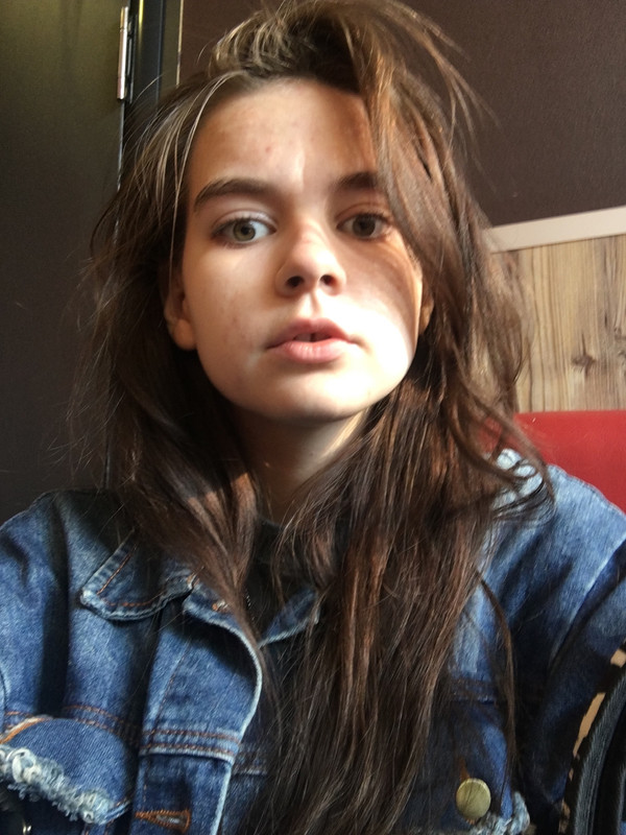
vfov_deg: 58.4
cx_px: 313
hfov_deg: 45.4
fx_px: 747
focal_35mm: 31
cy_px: 418
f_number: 2.2
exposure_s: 1/25
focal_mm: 2.65
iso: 40
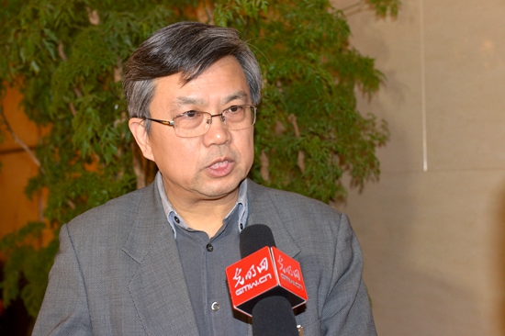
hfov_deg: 33.4
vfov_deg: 22.6
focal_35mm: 60
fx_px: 841
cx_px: 252
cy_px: 168
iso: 800
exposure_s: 1/50
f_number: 5
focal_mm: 60
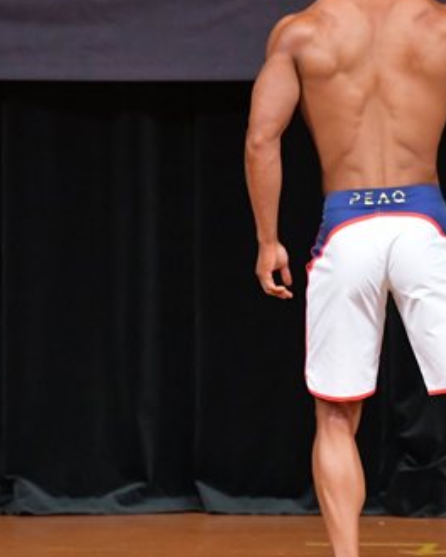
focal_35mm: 627
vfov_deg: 3.1
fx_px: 10345
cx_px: 406
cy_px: 248
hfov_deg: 2.5
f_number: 5.6
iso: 5000
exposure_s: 1/400
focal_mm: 190
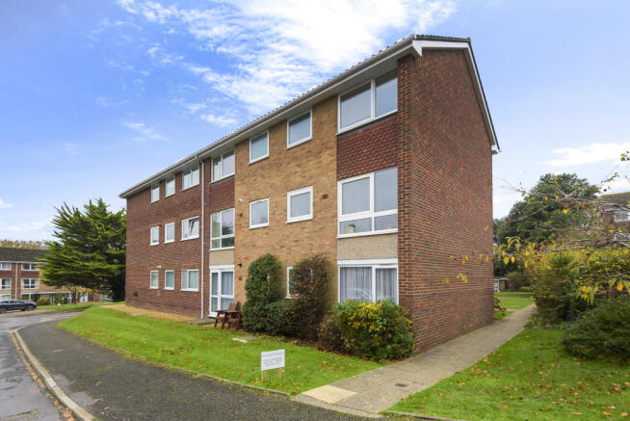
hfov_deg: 96.7
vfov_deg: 73.8
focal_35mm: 16
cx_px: 315
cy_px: 210
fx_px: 280
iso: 250
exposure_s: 1/60
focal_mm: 16
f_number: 5
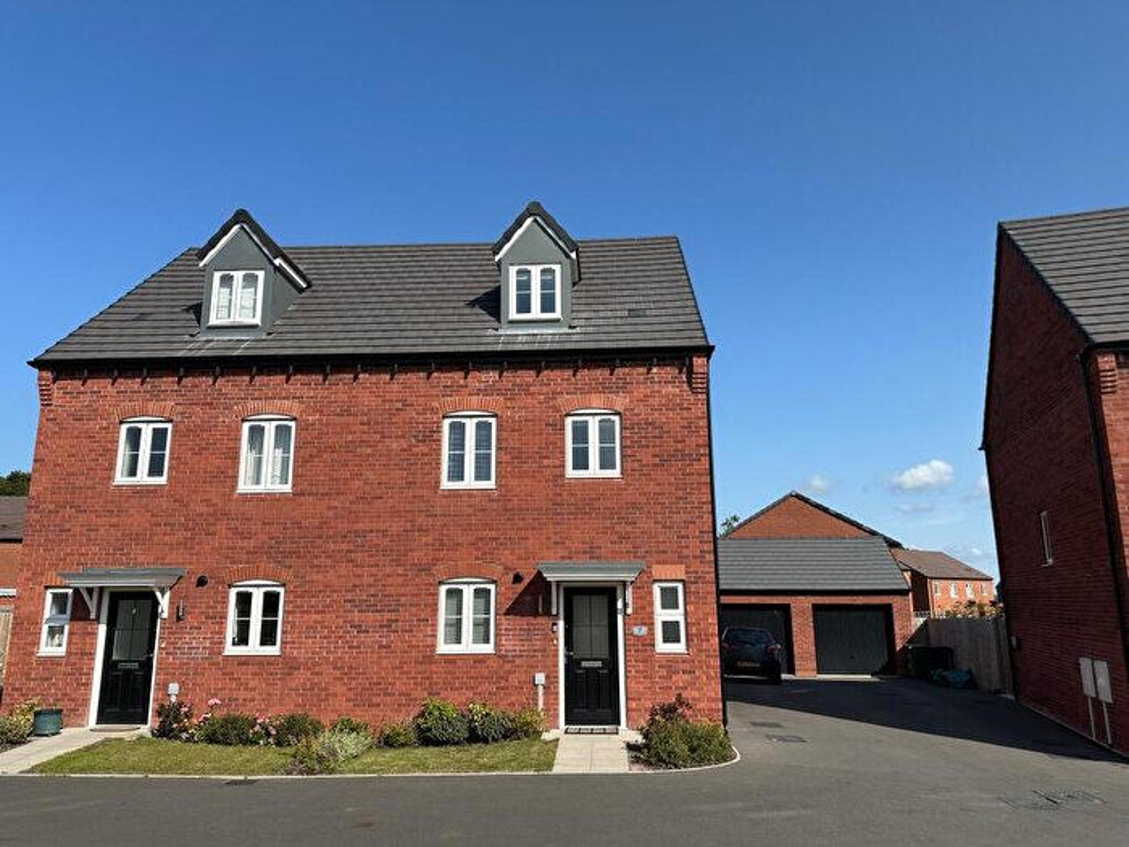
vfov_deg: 56.8
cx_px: 564
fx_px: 783
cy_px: 424
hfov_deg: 71.6
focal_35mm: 24
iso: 80
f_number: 1.78
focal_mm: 6.86
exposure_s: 1/4762
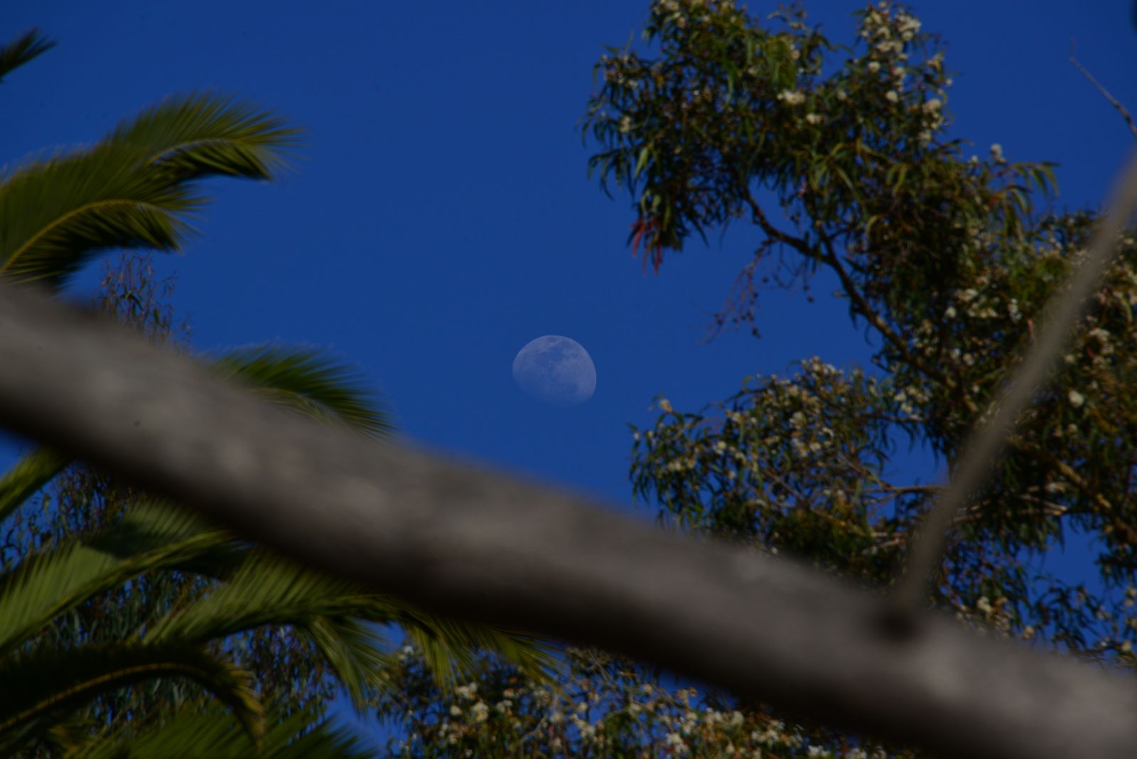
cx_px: 568
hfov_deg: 6.9
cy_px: 380
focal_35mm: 300
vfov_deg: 4.6
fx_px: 9478
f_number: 13
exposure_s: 1/1600
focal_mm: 300
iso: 400
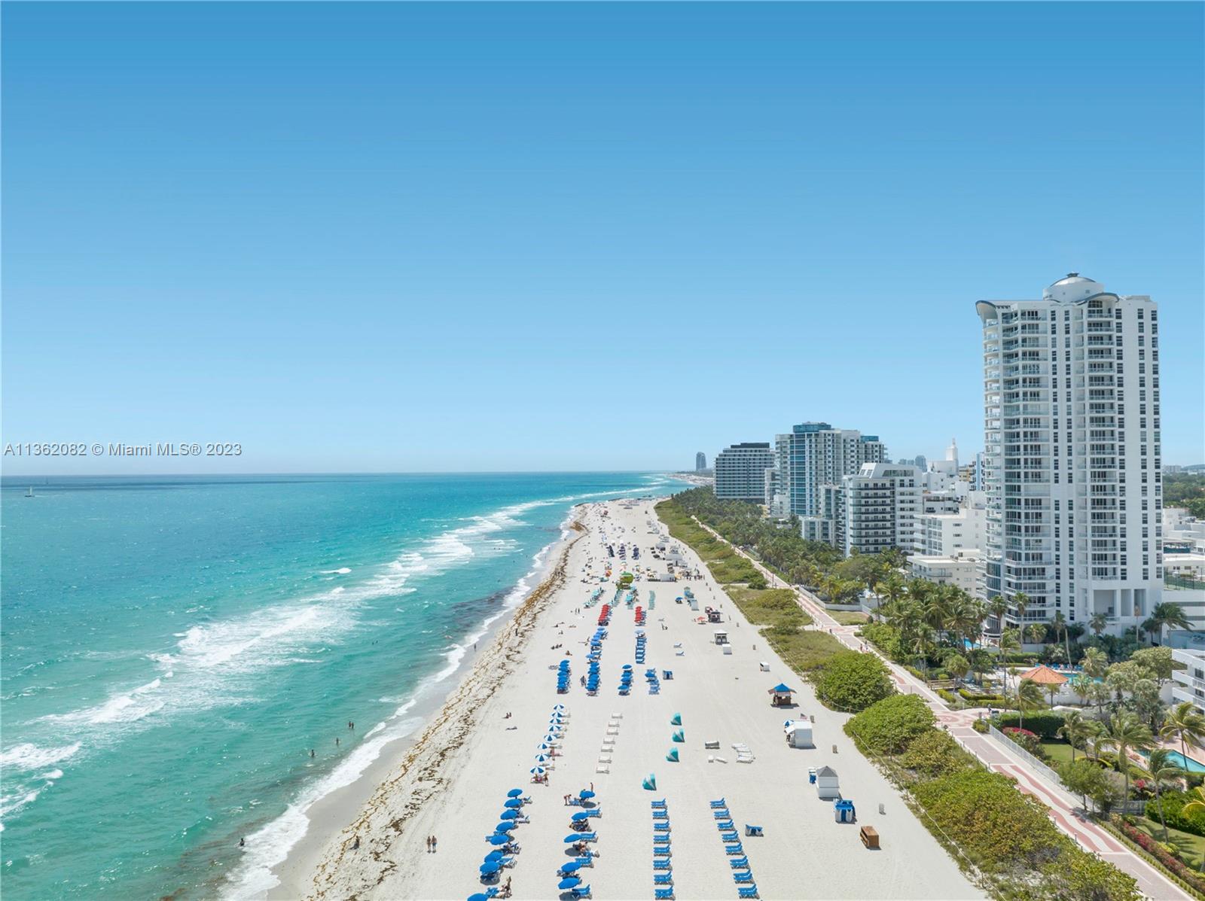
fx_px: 835
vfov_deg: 56.7
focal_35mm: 24
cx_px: 602
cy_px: 450
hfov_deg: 71.6
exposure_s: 1/1250
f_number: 5.6
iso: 100
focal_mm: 12.29
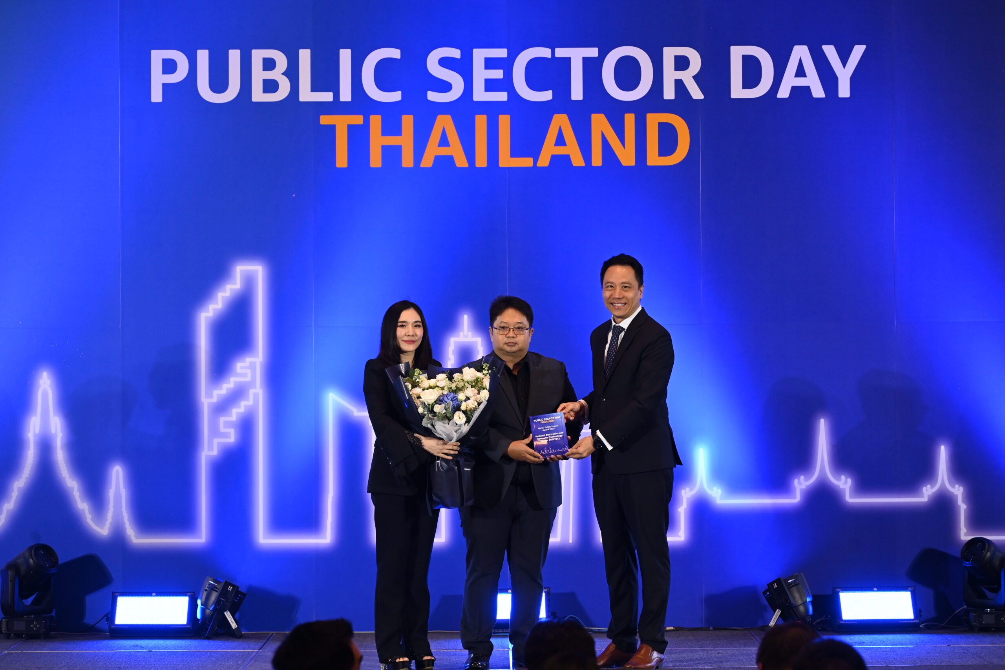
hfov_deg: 17.1
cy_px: 335
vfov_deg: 11.4
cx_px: 502
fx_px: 3349
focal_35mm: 120
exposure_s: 1/125
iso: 2000
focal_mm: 120
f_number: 5.6
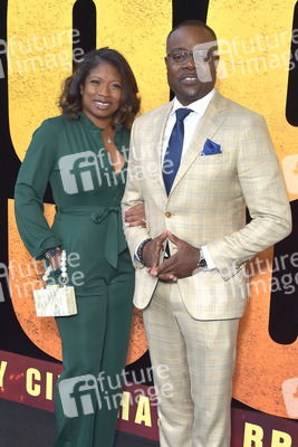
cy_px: 224
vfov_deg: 44.5
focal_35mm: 44
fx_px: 546
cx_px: 149
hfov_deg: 30.5
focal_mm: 44
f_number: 6.3
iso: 640
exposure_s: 1/250
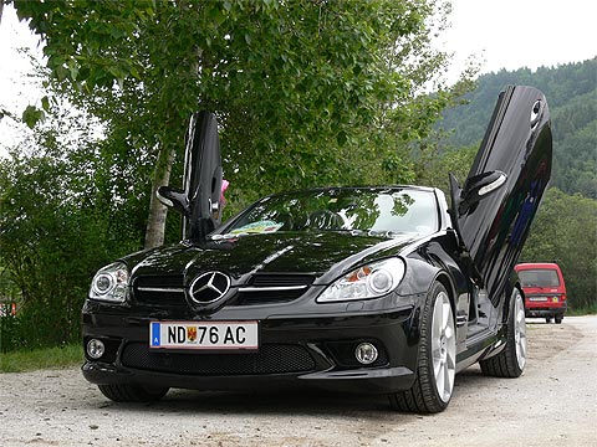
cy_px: 224
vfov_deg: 24.4
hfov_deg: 32.2
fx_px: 1035
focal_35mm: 60
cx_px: 298
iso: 100
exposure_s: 1/125
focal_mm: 12.7
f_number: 4.5
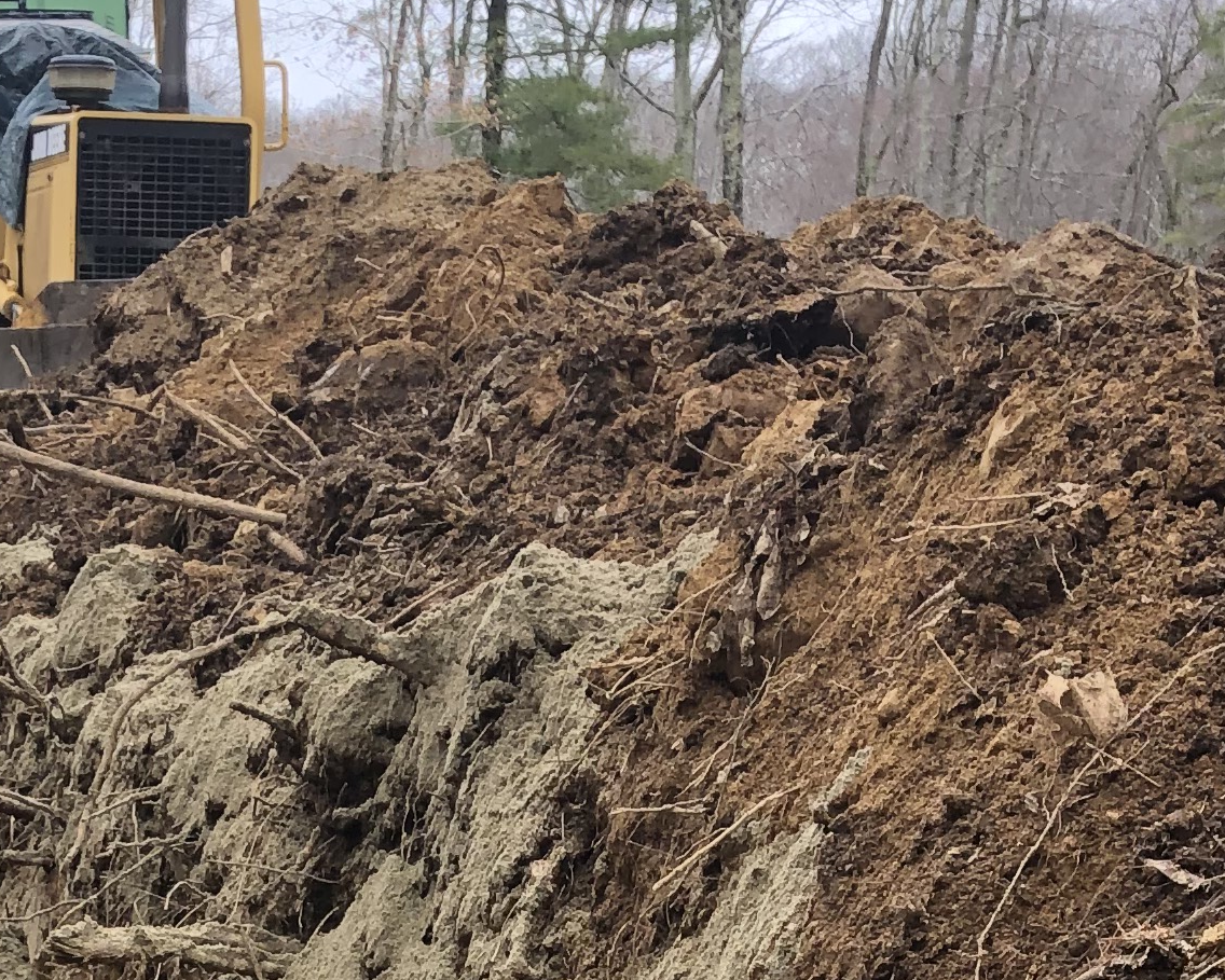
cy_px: 1777
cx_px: 63
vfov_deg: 14.0
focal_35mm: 97
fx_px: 3517
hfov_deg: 19.3
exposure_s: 1/144
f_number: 1.8
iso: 20
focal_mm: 3.99
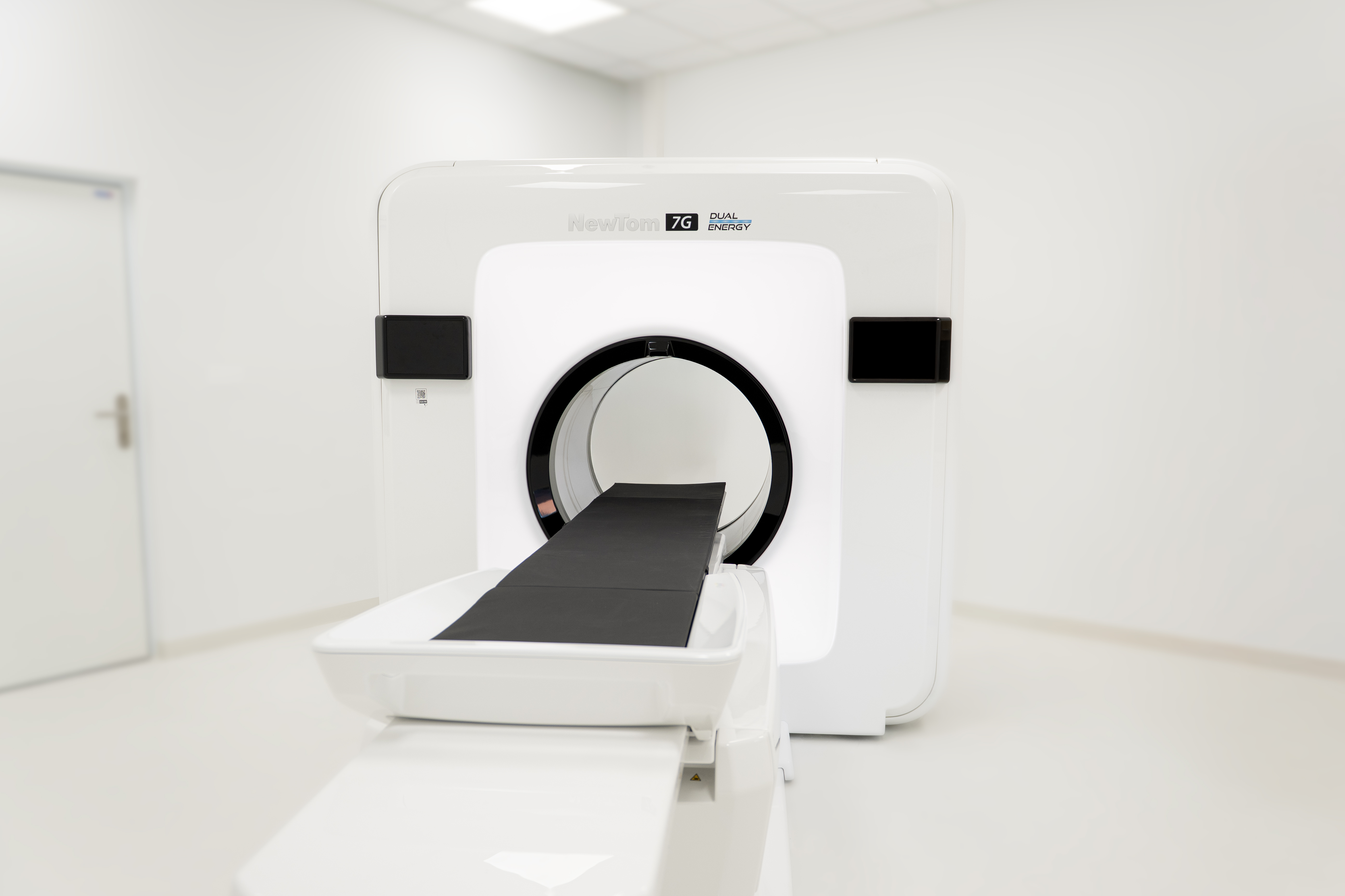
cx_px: 702
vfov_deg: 49.5
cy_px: 474
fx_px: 971
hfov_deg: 69.4
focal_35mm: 26
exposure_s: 1/200
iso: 100
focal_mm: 24
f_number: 2.8
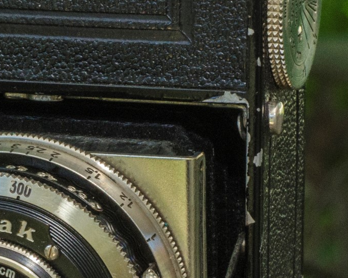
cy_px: 326
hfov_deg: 3.7
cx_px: 41
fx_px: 5397
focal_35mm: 524
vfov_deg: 3.0
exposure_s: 1/60
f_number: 16
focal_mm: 85
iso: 800
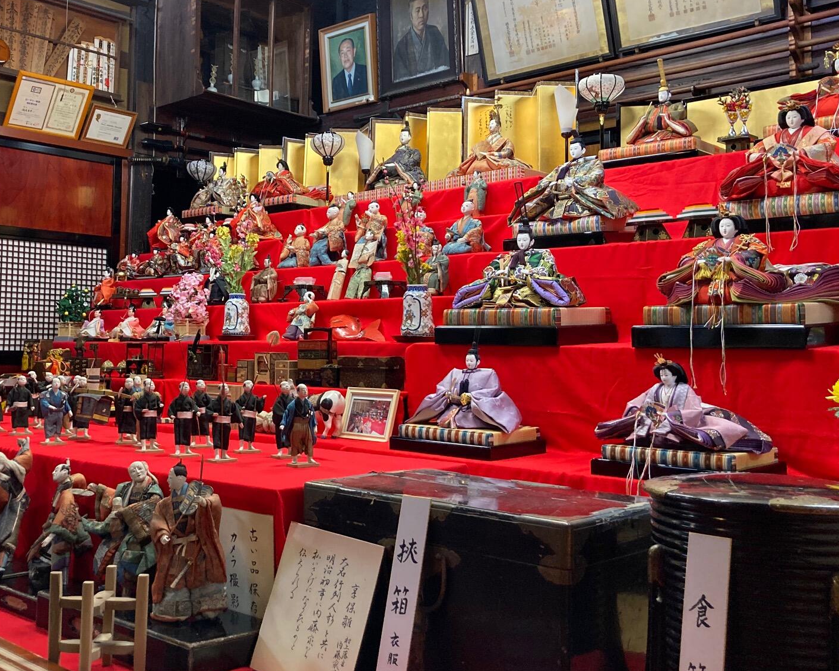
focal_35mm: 39
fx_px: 968
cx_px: 314
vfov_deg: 38.1
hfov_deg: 46.4
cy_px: 280
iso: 250
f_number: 1.8
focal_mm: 4
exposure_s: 1/50
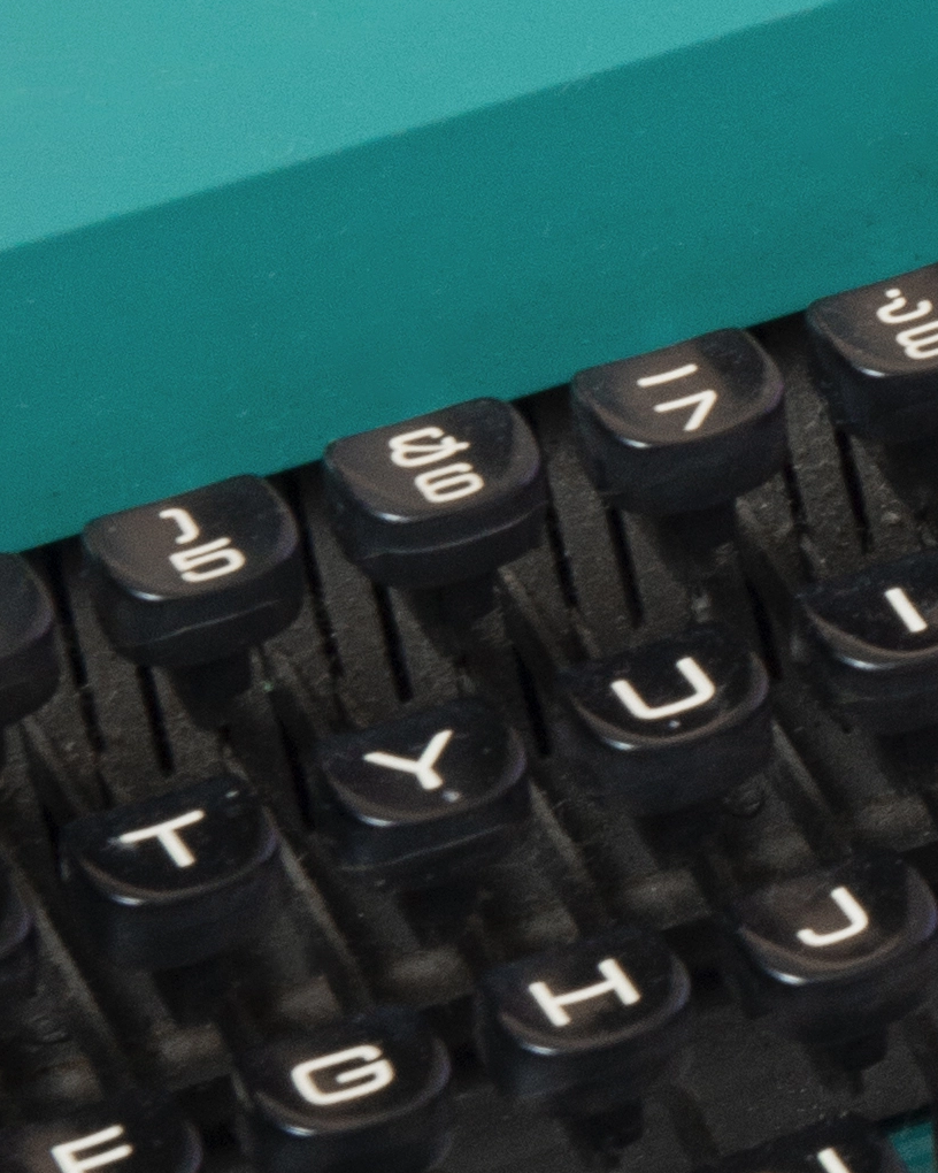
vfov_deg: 4.6
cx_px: 2646
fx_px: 14575
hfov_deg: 3.6
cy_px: -79
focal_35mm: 420
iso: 500
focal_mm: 62
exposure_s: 1/125
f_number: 11
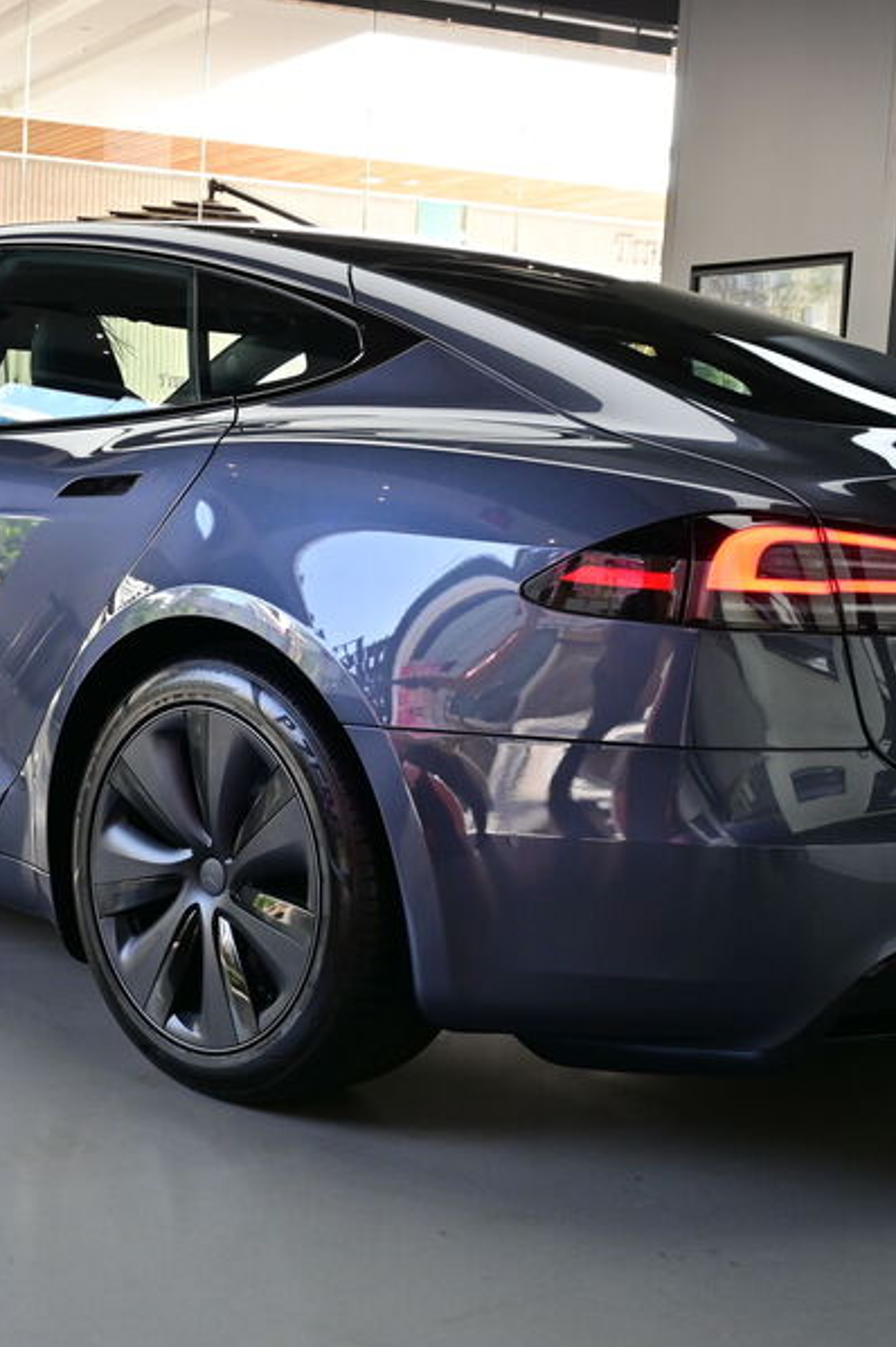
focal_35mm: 53
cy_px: 703
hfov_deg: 25.4
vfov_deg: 37.5
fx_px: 1981
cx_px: 302
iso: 400
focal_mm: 22
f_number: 5.6
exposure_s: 1/125
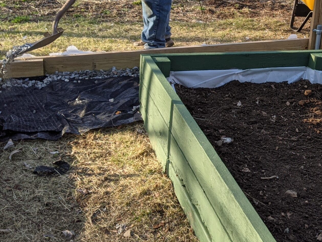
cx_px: 287
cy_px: 48
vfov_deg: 26.1
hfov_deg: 33.2
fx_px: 512
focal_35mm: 55
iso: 49
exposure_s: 1/1235
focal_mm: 4.44
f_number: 1.8
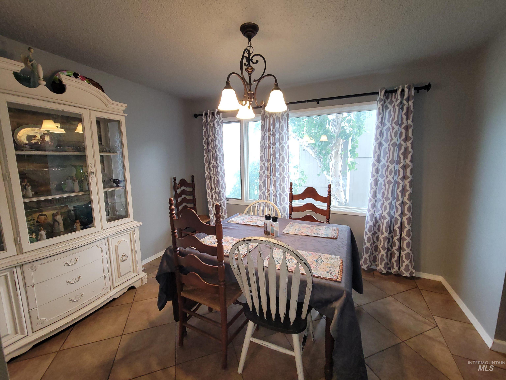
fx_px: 190
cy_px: 190
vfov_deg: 89.9
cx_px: 253
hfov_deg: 106.2
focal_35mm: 13
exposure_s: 1/60
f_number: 2.2
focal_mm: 2.2
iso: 200
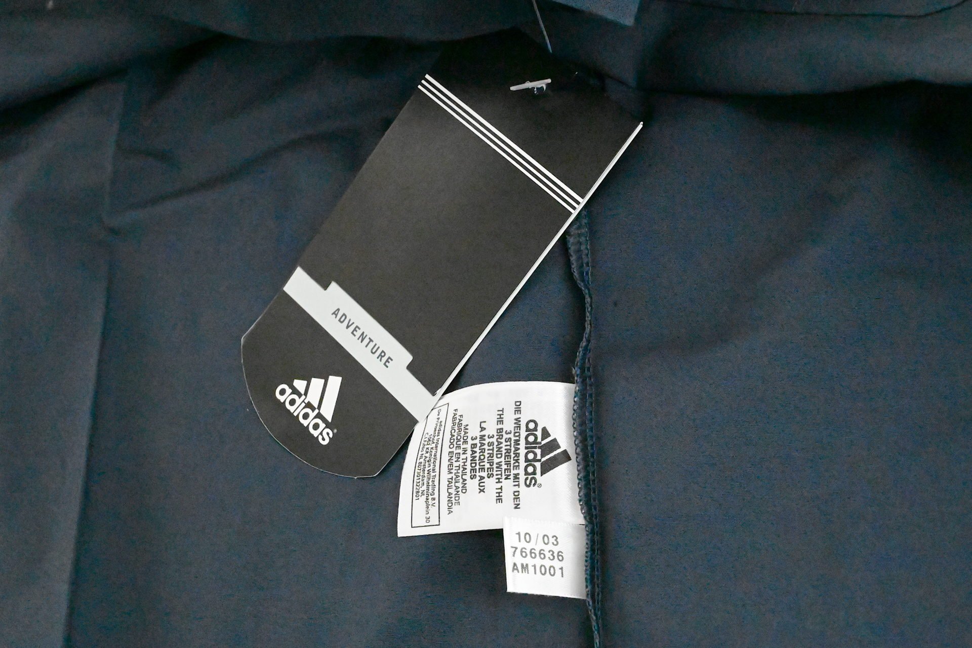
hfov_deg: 28.9
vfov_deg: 19.4
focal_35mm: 70
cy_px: 324
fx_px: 1889
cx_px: 486
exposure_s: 1/640
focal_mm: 70
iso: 51200
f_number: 20
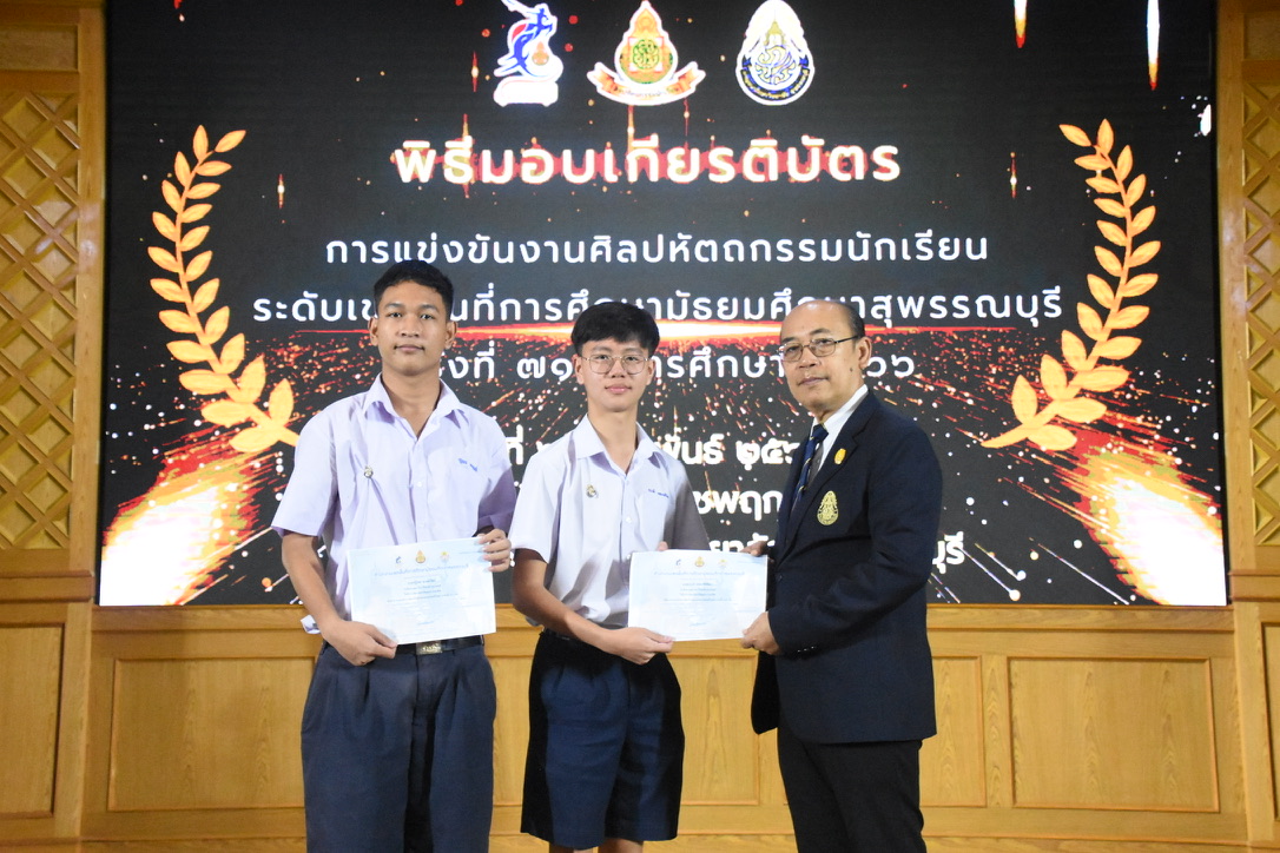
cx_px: 640
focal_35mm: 48
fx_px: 1707
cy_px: 426
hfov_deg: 41.1
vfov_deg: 28.1
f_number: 4
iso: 9000
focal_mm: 32
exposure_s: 1/200
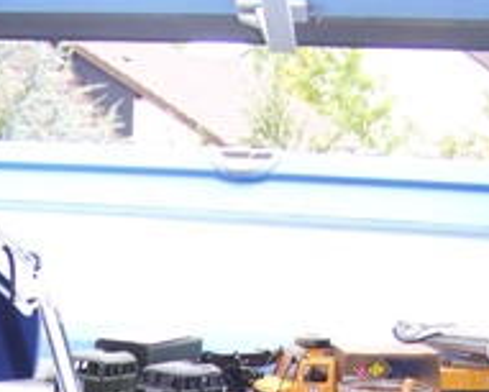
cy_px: 669
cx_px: 64
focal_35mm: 124
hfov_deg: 15.4
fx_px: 1796
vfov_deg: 11.7
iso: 80
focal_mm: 6.3
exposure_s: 1/90
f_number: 2.8
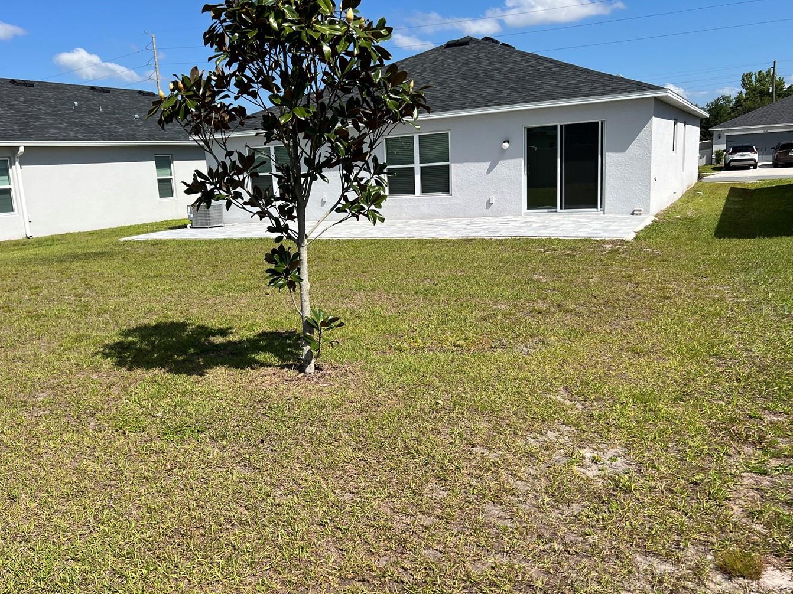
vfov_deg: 45.4
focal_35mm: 31
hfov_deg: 58.0
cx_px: 327
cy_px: 309
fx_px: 710
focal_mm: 5.7
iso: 50
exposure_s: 1/5076
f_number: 1.5
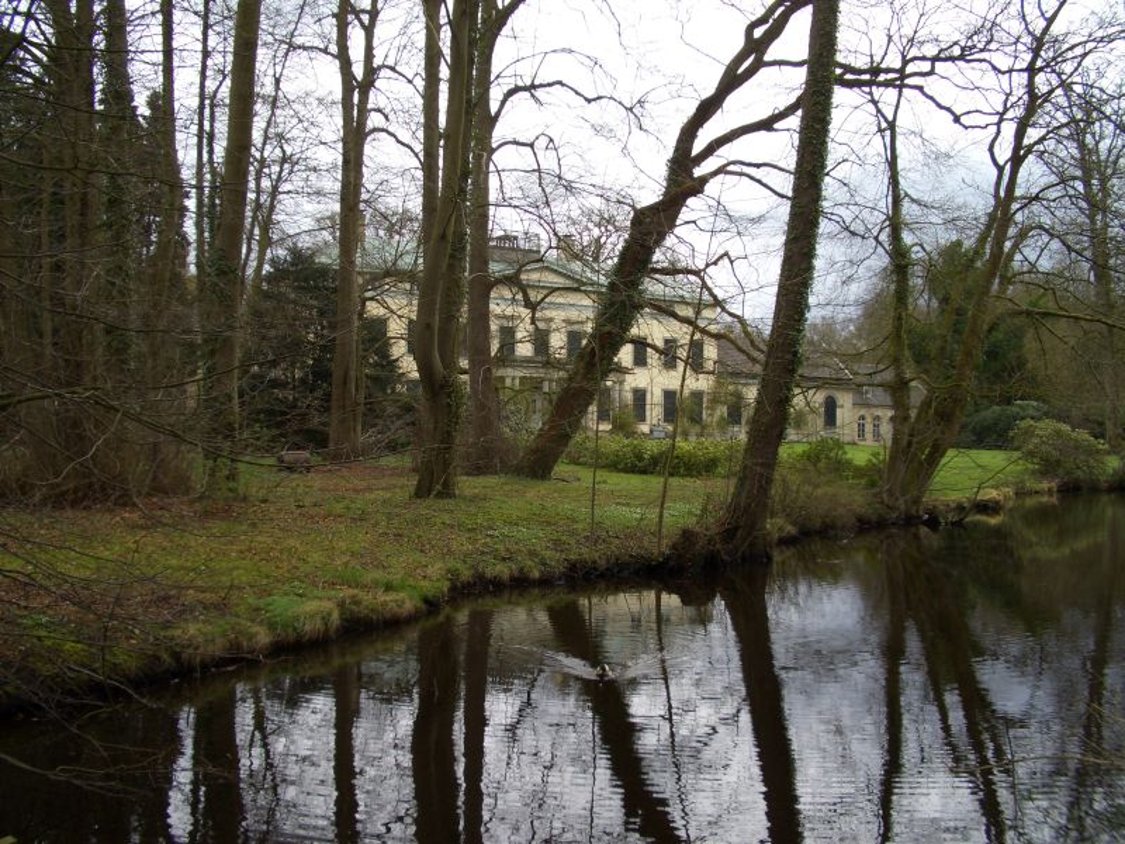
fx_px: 1137
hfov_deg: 52.6
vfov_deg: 40.7
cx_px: 562
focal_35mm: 35
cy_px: 422
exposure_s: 1/160
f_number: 4.3
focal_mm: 5.8
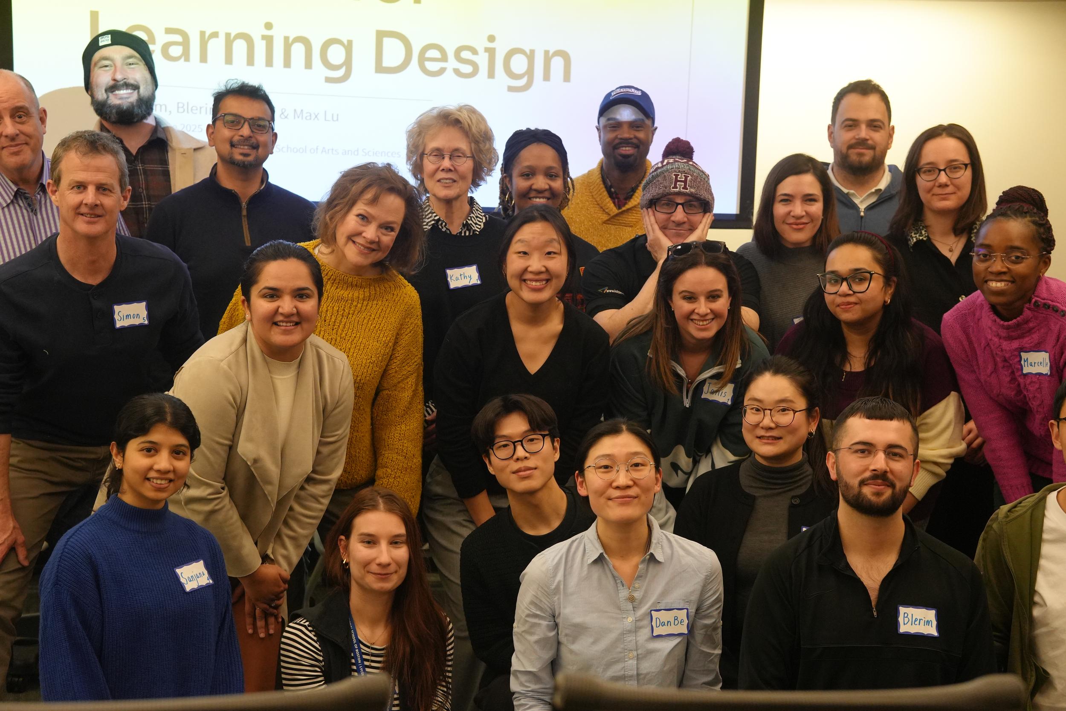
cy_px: 356
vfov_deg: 16.3
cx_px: 533
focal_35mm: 84
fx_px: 2487
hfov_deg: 24.2
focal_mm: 56
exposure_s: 1/160
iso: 2000
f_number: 4
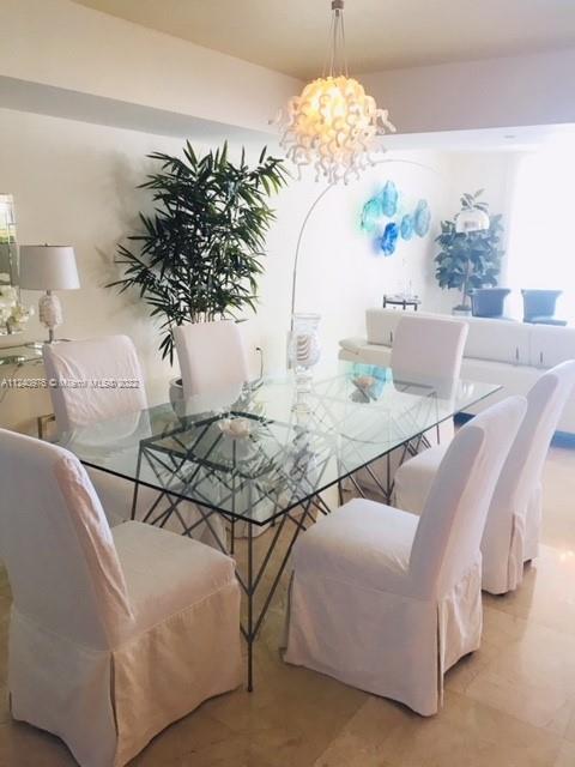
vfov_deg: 61.7
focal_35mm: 29
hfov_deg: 48.2
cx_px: 288
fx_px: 642
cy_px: 384
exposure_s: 1/30
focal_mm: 4.15
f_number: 2.2
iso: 64
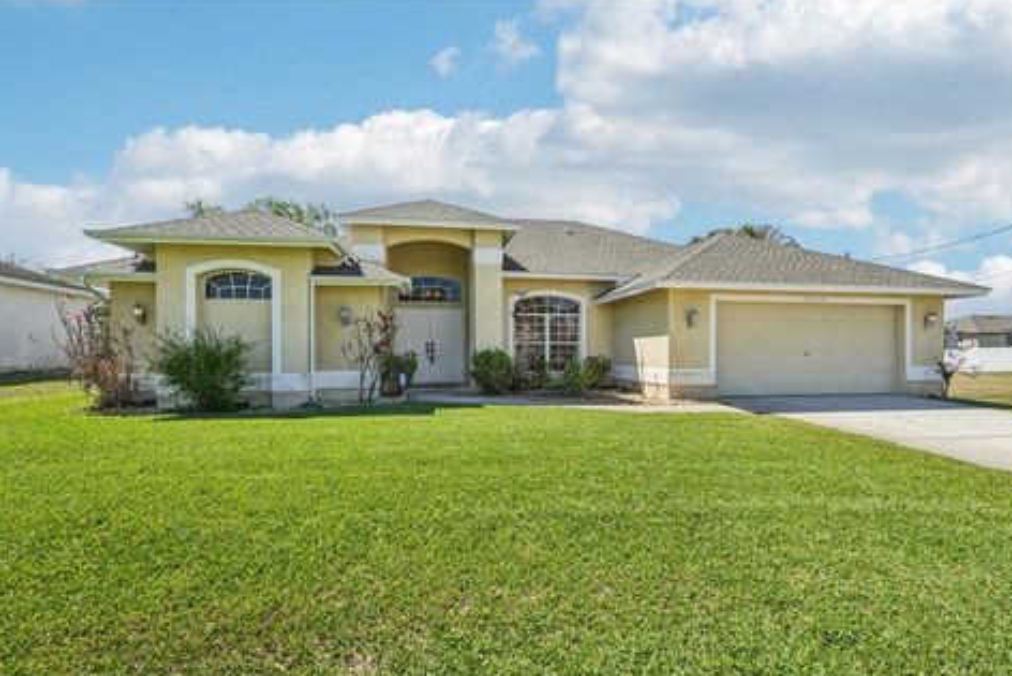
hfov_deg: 90.0
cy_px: 353
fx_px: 506
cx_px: 517
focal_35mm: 18
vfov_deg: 67.4
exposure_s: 1/1000
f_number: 8
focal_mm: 17
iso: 400
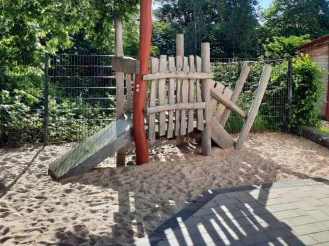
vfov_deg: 39.1
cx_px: 221
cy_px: 78
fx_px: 342
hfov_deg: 50.4
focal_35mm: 36
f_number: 2
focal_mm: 4.6
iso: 32
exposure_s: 1/535
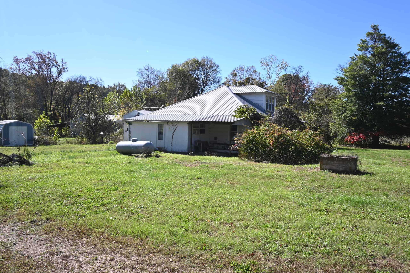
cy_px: 136
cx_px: 205
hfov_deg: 67.4
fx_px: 307
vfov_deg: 47.9
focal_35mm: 27
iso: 100
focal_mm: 18
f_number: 7.1
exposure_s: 1/320
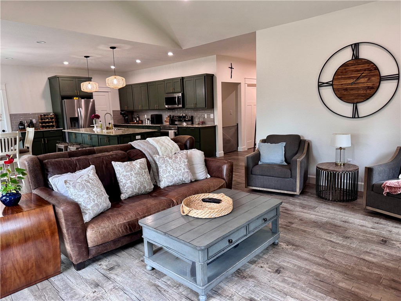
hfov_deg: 71.6
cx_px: 200
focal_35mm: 24
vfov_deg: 56.8
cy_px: 150
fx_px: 278
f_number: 1.78
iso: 160
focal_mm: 6.76
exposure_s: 1/120
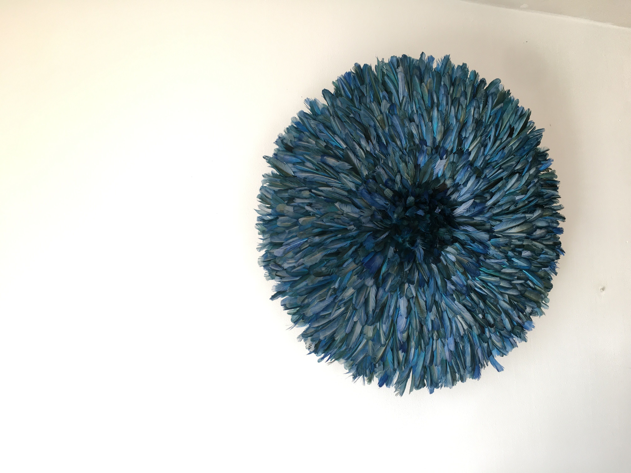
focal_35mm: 29
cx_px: 316
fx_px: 529
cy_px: 236
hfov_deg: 61.7
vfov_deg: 48.2
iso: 25
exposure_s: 1/33
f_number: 2.2
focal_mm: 4.15
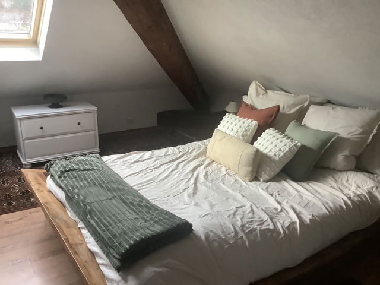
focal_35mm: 31
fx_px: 340
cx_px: 190
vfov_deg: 45.4
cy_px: 142
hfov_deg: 58.4
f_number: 2.4
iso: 250
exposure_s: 1/60
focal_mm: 3.3
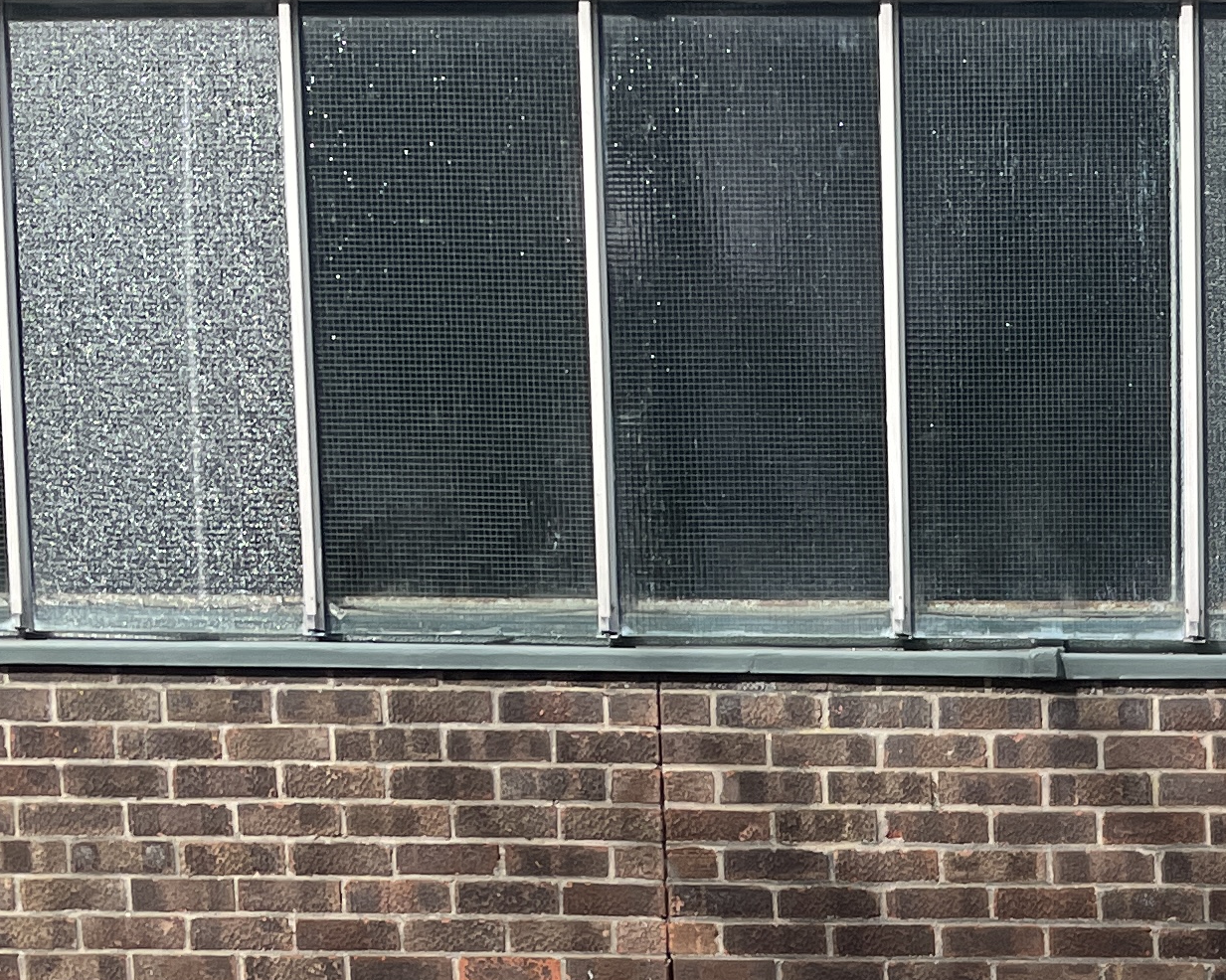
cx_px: 1579
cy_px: 1476
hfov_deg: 21.0
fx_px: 3011
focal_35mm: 83
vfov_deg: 16.8
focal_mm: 4.2
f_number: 1.6
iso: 32
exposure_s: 1/1221
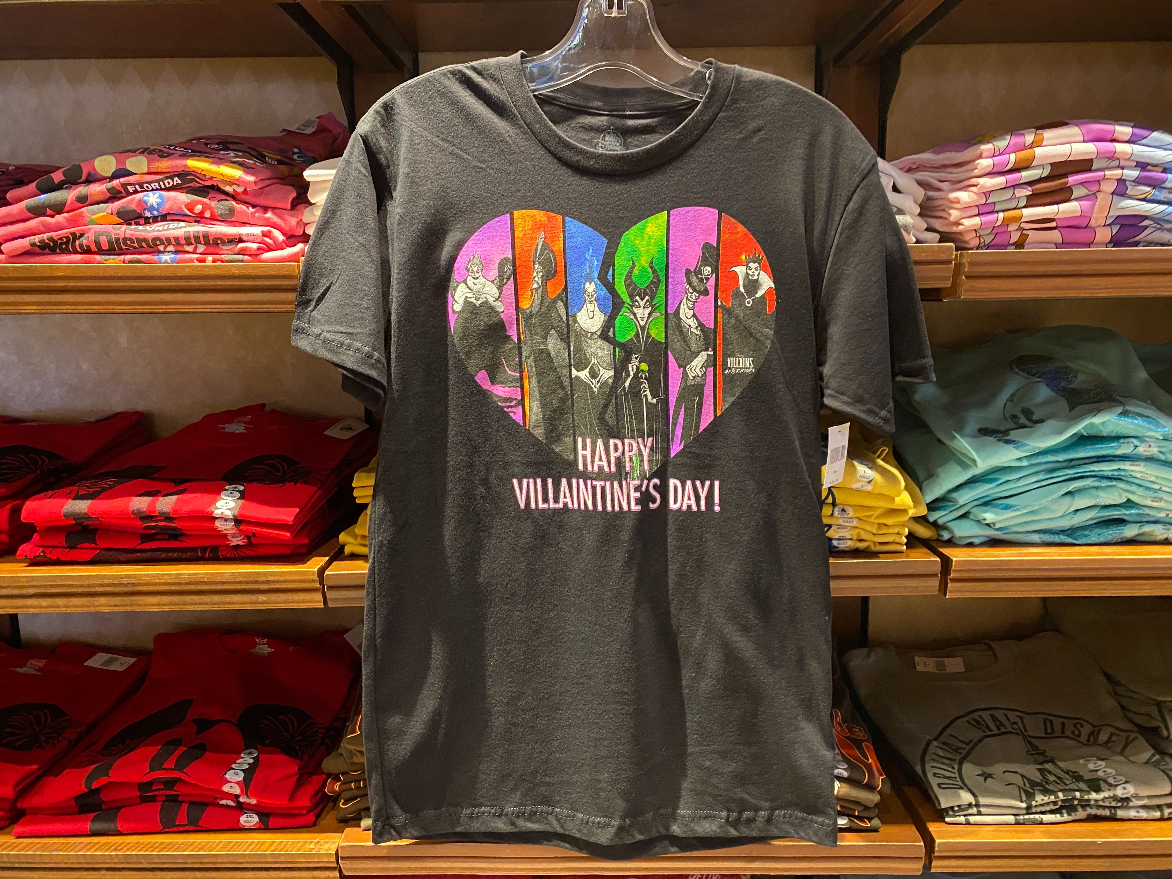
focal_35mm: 26
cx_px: 586
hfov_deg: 67.3
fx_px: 880
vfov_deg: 53.1
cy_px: 440
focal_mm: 4.25
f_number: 1.8
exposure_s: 1/30
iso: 500
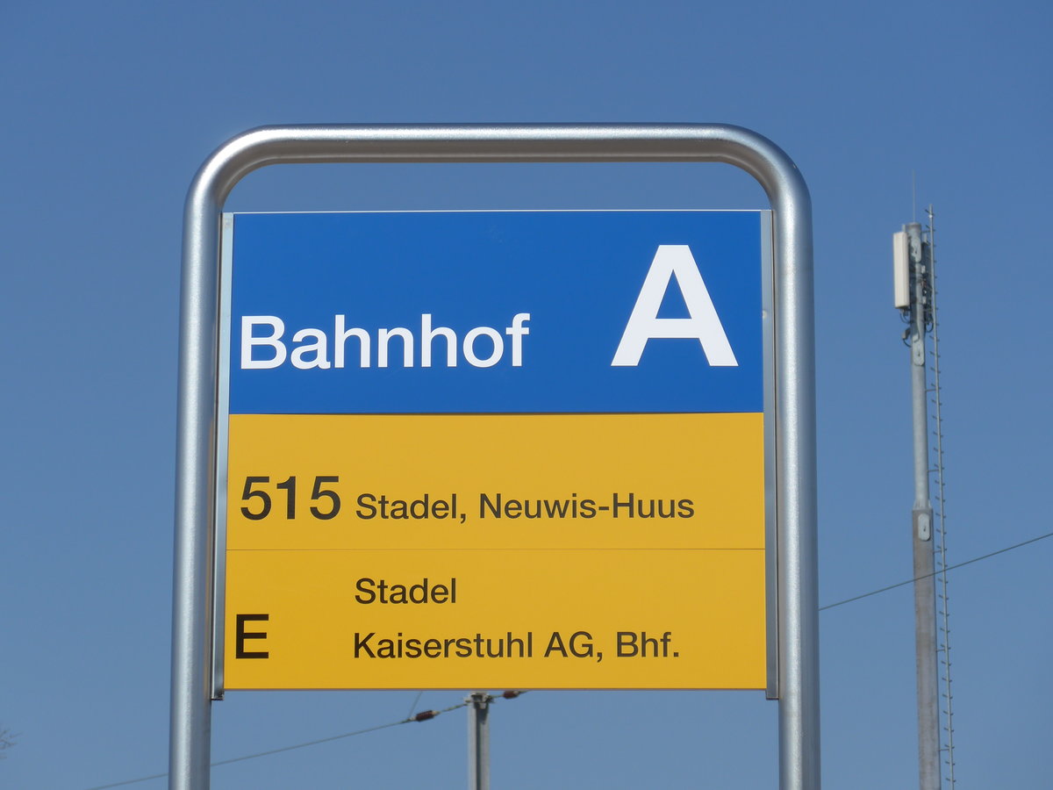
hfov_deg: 14.9
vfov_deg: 11.2
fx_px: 4015
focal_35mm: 132
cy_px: 395
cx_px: 526
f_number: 5.3
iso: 80
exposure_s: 1/800
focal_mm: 25.7
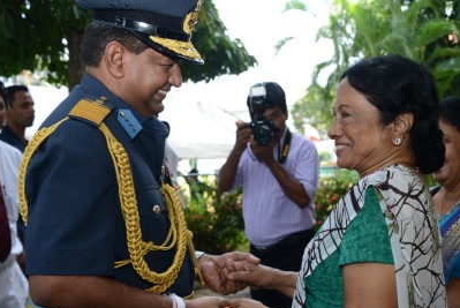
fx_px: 767
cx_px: 267
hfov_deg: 33.3
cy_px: 203
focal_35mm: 60
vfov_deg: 22.6
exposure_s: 1/160
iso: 400
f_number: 5.6
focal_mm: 40
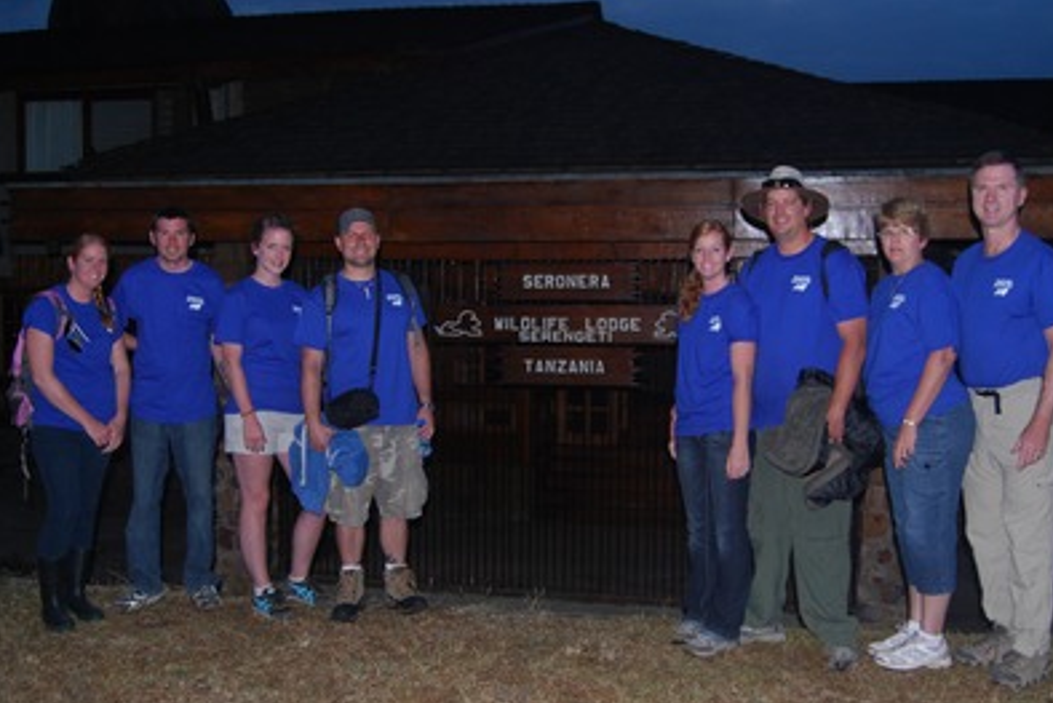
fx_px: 953
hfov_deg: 57.8
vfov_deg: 40.4
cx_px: 532
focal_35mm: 33
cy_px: 400
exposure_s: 1/60
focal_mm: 19
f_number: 3.5
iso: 250
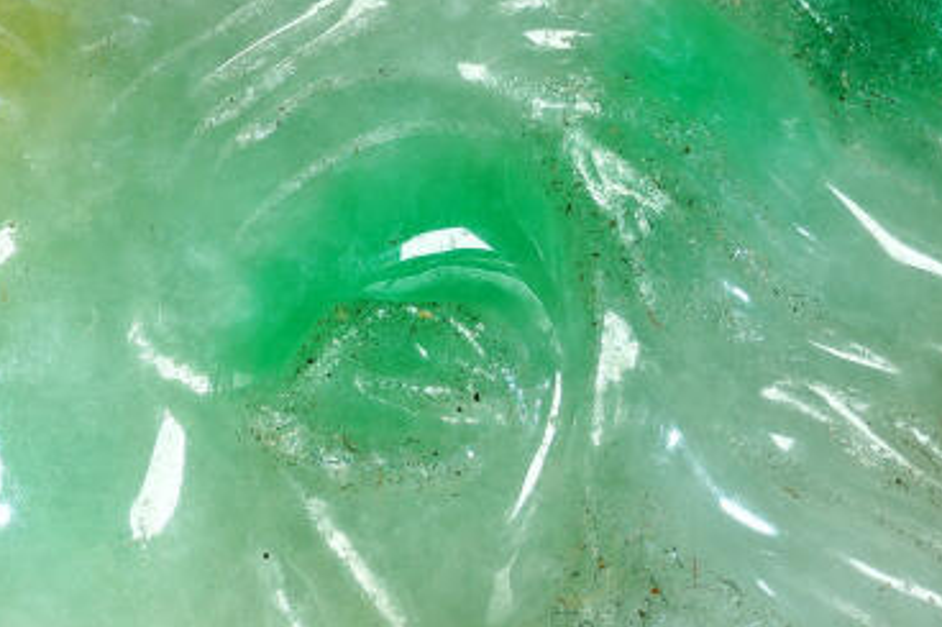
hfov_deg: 3.4
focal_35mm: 598
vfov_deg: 2.3
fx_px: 15640
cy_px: 392
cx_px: 20
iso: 100
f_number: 18
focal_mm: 105
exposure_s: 1/160
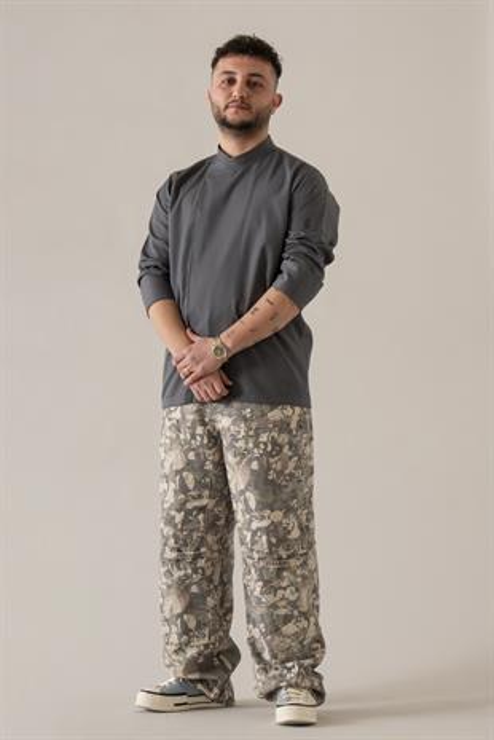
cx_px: 247
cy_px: 370
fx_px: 2302
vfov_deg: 18.2
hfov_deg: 12.3
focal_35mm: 112
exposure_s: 1/160
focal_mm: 112
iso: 320
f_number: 11
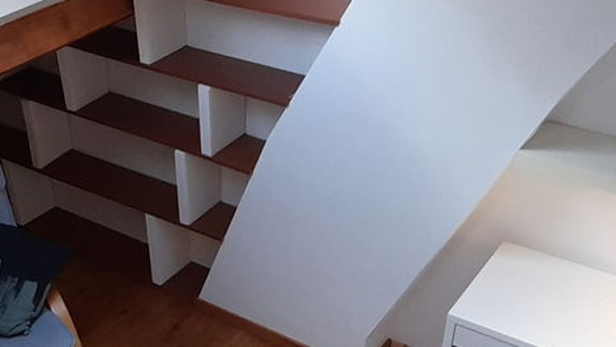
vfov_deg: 24.1
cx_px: 254
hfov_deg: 42.7
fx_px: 784
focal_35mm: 48
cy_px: 325
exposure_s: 1/40
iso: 80
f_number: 2.2
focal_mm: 1.42
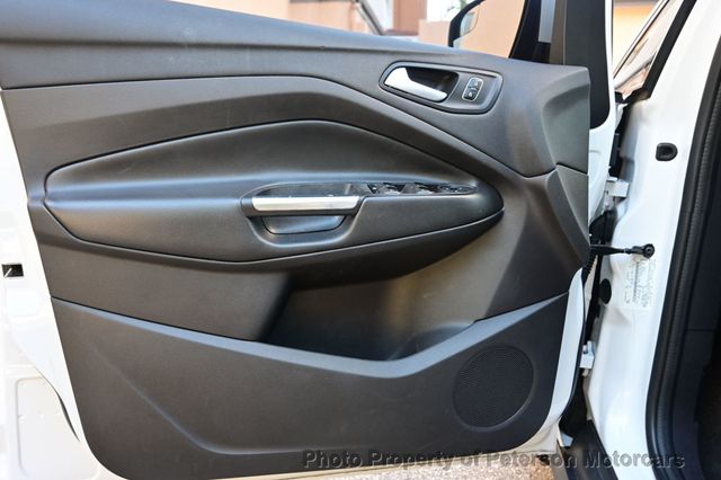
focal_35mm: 27
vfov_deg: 47.9
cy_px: 240
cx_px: 360
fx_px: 540
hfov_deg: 67.4
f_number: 3.5
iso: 160
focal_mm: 18
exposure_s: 1/30
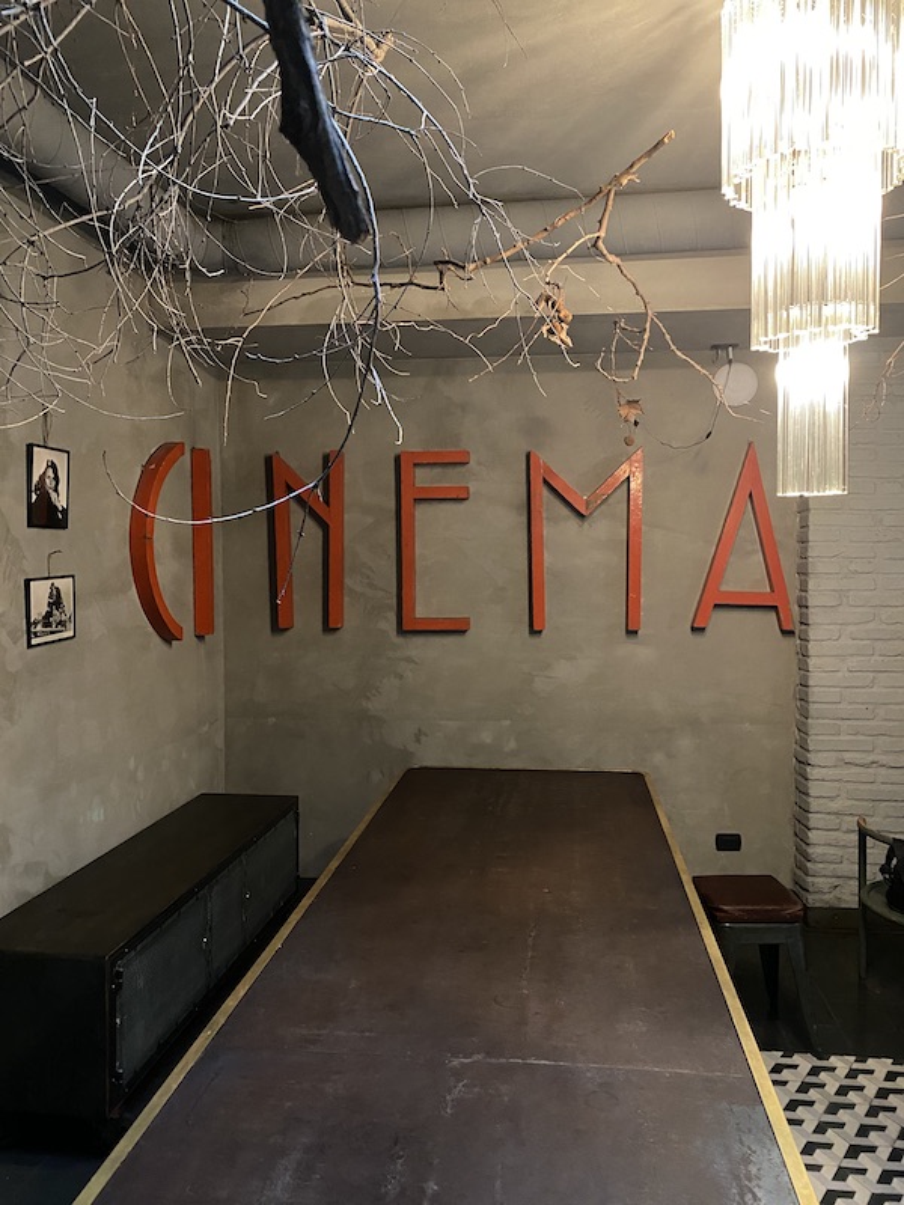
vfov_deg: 67.3
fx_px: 905
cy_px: 602
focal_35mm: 26
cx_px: 452
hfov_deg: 53.1
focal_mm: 4.25
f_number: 1.8
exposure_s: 1/25
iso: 800
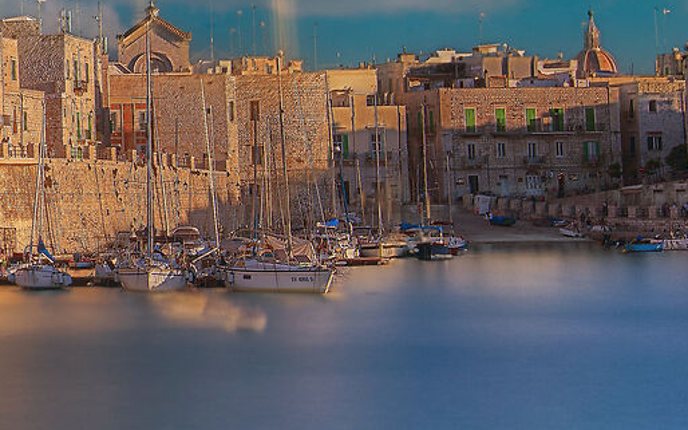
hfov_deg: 14.0
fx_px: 2587
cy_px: 4
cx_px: -416
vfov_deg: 9.4
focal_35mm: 138
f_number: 8
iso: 64
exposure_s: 258
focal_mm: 29
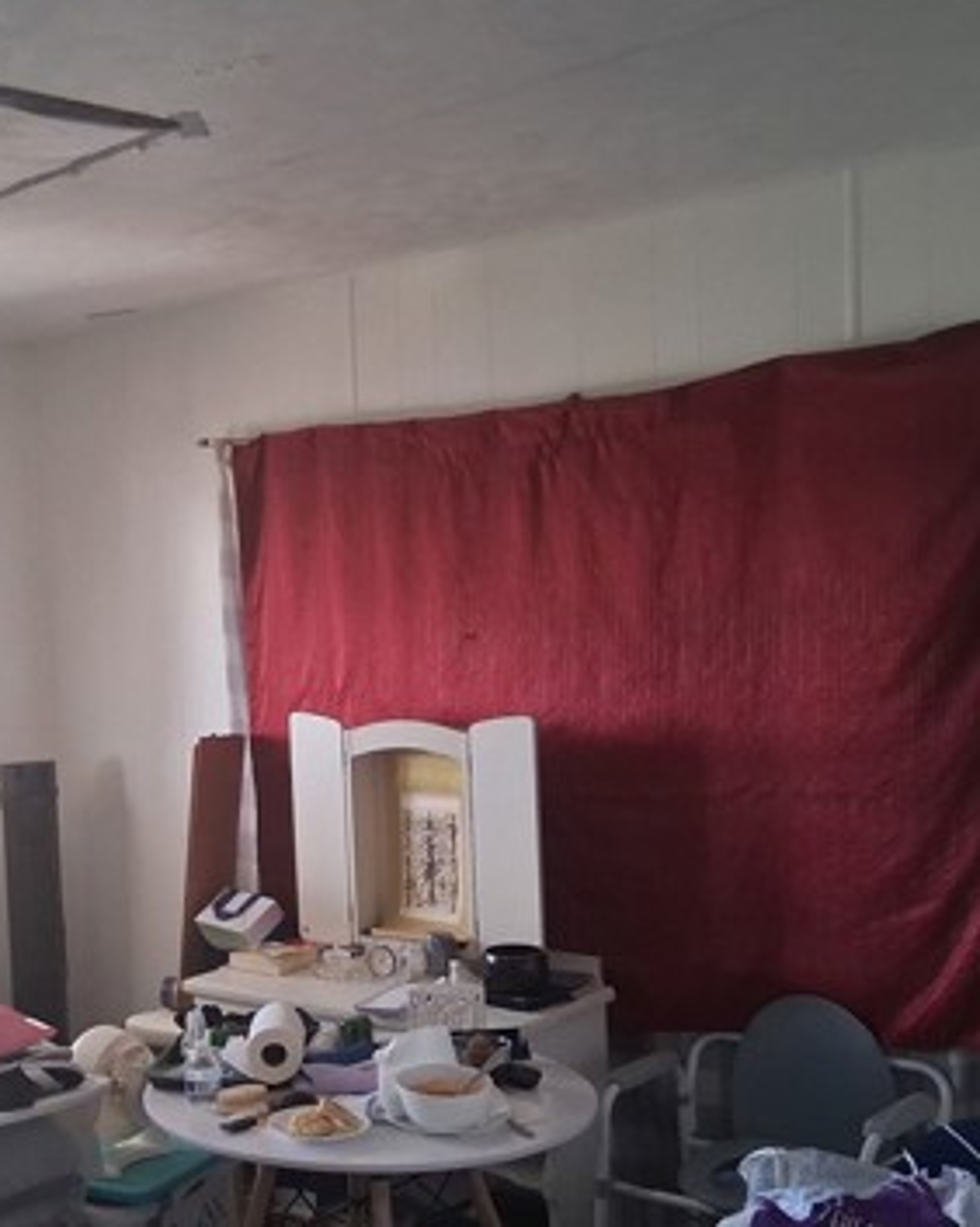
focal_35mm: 46
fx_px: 1669
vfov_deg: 40.2
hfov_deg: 31.2
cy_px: 726
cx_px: 94
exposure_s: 1/120
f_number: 1.8
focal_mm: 3.98
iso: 400
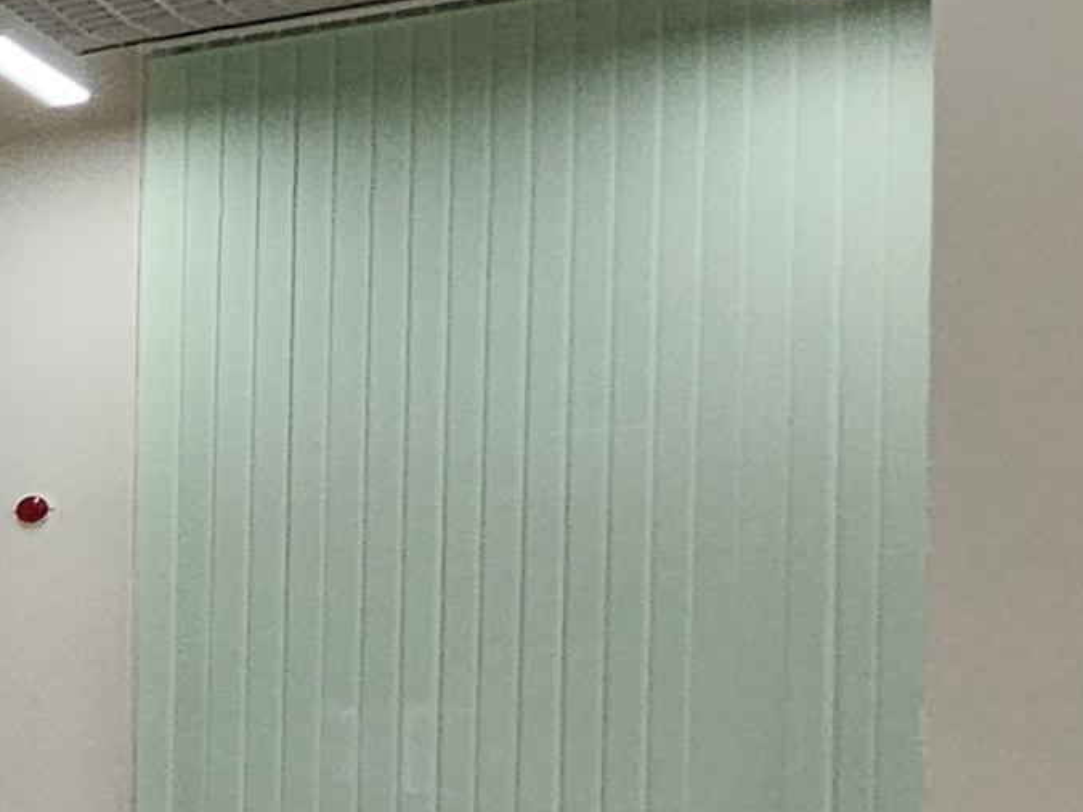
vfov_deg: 18.6
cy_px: 807
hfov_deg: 12.0
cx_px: -2055
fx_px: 2409
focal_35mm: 77
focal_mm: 2.2
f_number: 2.2
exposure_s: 1/100
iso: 160
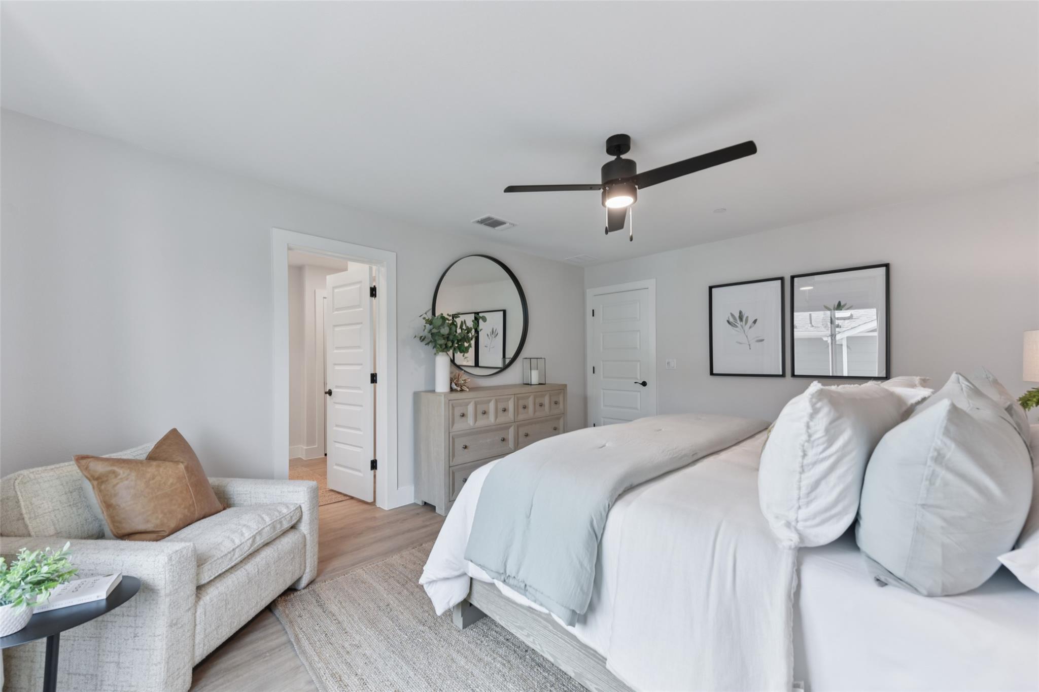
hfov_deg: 104.3
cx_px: 520
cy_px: 346
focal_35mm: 14
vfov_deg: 81.2
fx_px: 404
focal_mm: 14
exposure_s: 1/10
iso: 100
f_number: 8
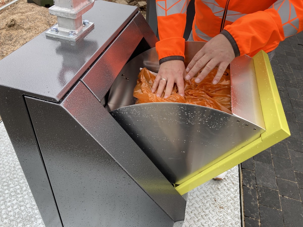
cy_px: 114
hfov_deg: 63.4
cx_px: 152
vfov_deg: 49.7
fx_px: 245
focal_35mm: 28
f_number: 1.8
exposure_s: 1/121
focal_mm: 3.99
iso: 32
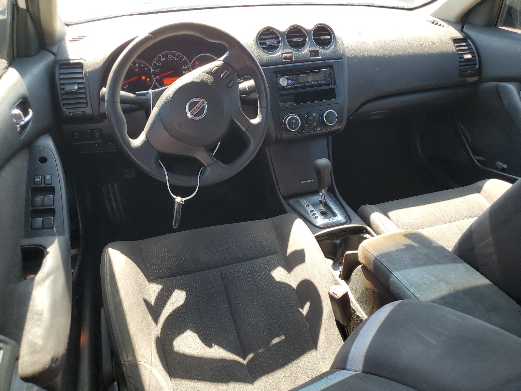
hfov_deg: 67.3
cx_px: 260
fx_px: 391
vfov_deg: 53.1
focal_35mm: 26
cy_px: 196
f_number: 1.5
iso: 50
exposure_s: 1/130
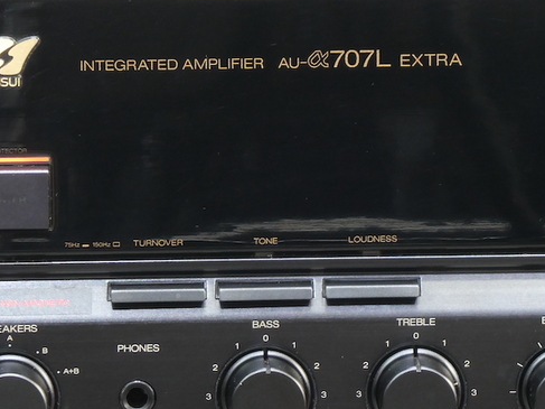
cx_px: 322
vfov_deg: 3.0
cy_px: 260
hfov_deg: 4.0
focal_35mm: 493
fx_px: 7760
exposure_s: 1/1.6
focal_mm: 44.8
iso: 200
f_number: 5.6
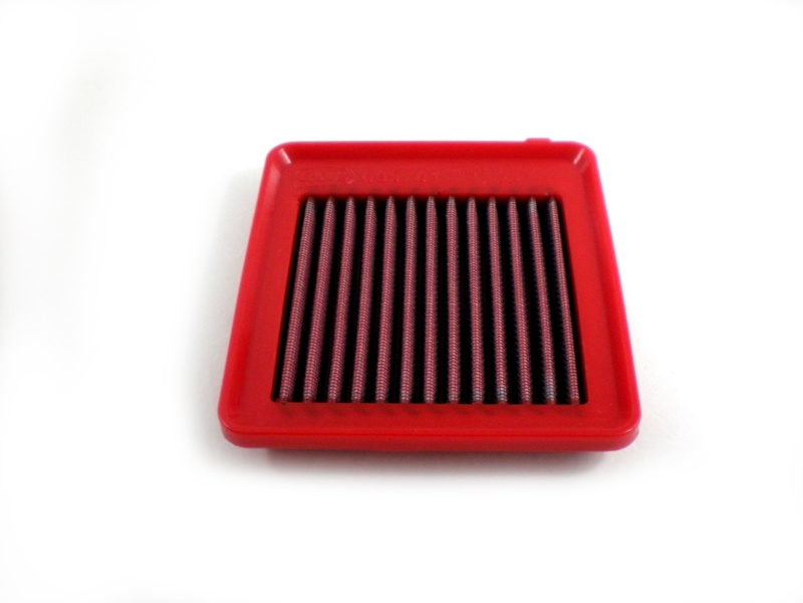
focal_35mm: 38
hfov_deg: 49.0
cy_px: 302
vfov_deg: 37.7
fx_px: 881
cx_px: 402
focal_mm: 6.3
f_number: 3.1
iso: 200
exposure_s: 1/32
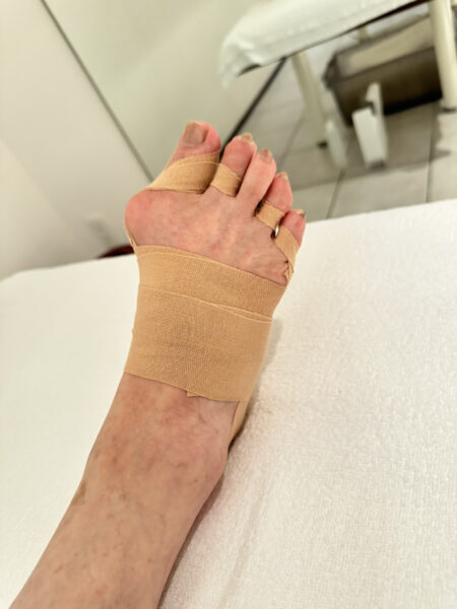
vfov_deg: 71.6
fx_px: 422
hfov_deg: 56.8
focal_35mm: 24
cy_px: 304
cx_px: 228
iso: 800
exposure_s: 1/33
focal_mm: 6.86
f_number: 1.78
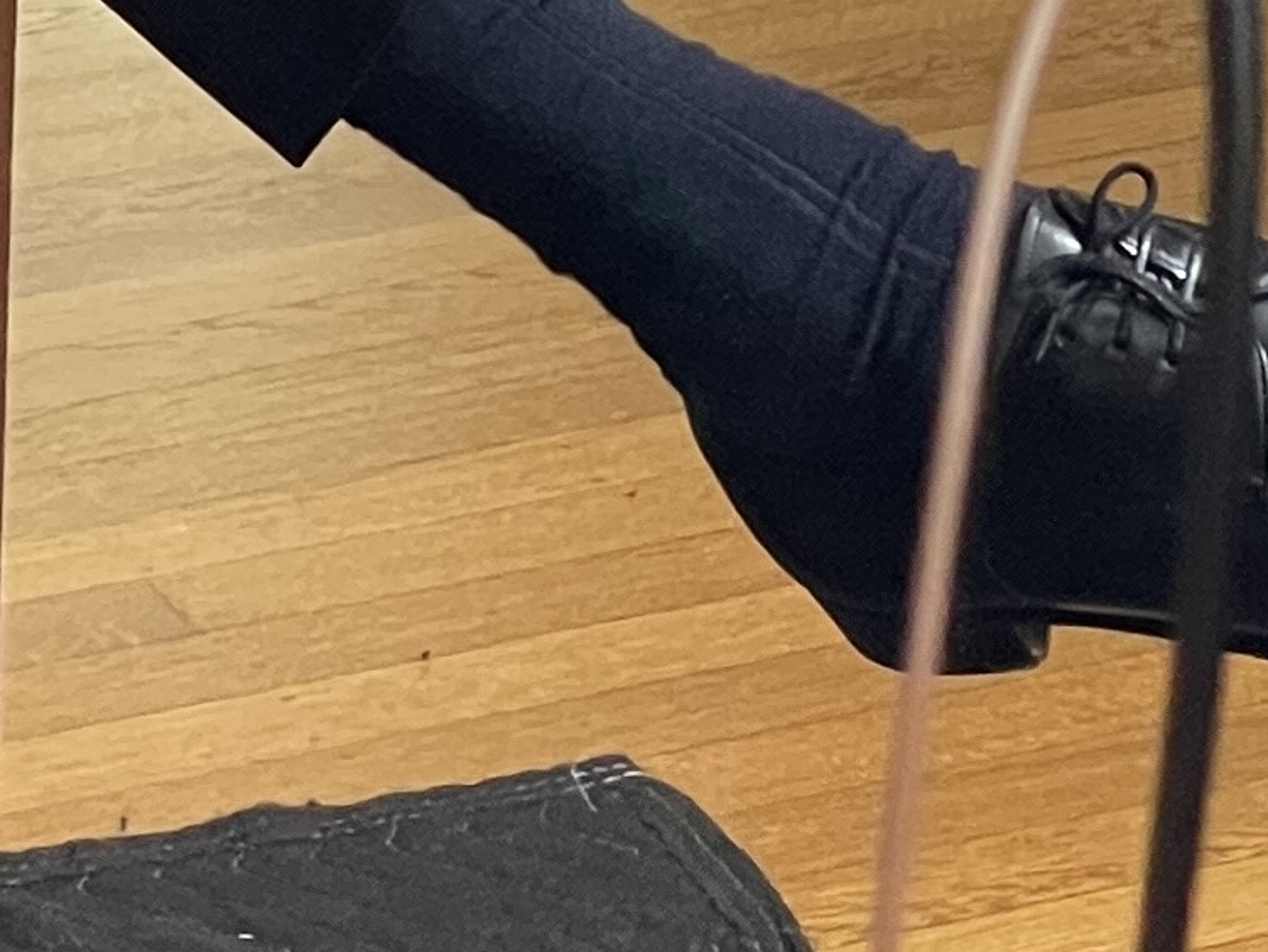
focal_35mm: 279
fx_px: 10225
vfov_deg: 5.2
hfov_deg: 7.1
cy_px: -1320
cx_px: 449
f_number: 2
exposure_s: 1/60
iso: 200
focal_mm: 6
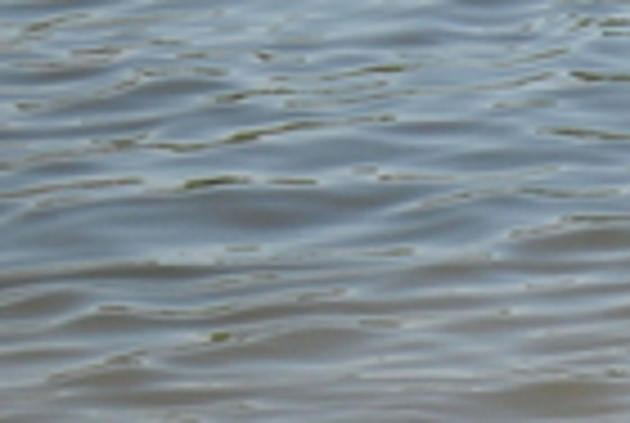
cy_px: 688
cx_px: 814
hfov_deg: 6.6
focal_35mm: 307
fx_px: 5384
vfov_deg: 4.5
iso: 80
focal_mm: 15.3
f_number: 4.4
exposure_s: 1/500
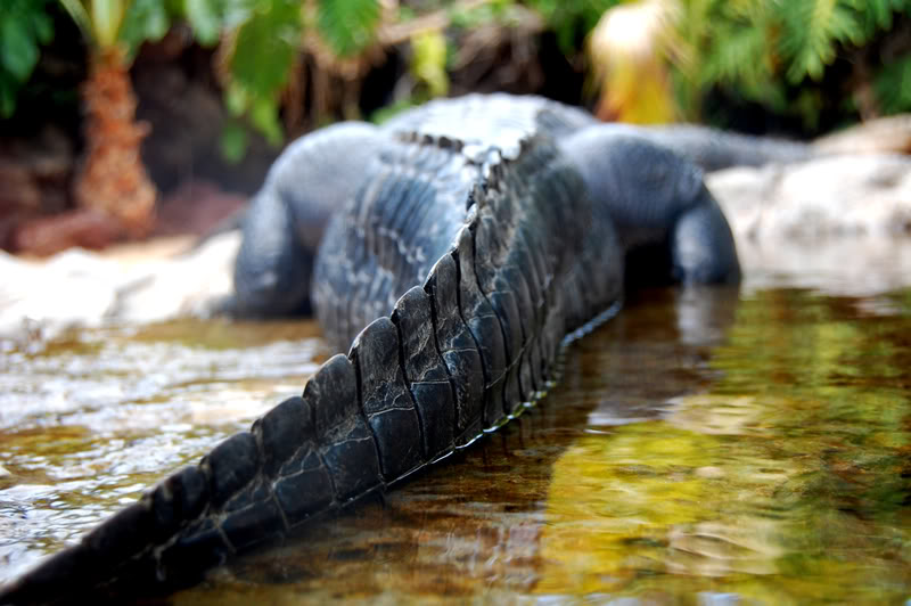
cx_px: 456
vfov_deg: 23.7
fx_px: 1441
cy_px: 303
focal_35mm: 57
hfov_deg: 35.1
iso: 320
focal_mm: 38
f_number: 5.6
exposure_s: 1/125
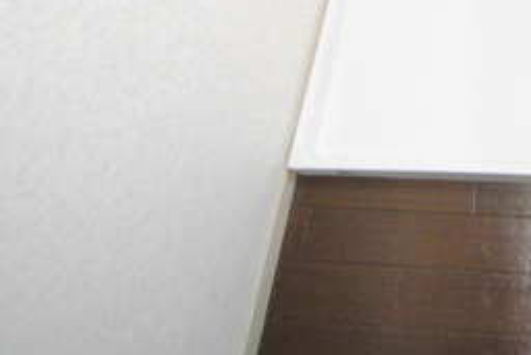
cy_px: -77
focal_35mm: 30
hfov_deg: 53.8
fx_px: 443
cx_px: 481
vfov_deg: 34.4
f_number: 4.5
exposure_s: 1/50
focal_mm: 8
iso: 1600
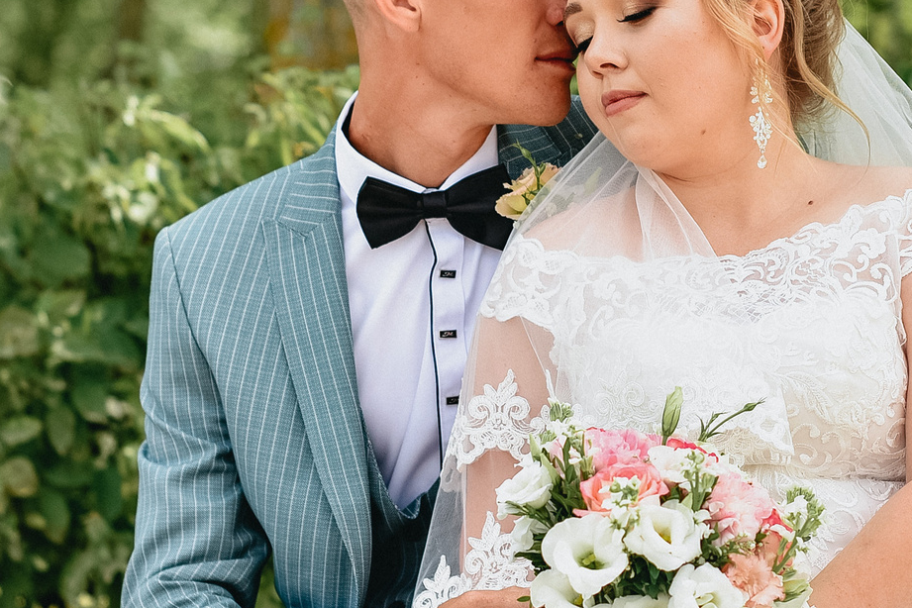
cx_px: 623
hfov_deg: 14.7
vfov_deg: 9.9
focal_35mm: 139
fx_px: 3521
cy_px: 208
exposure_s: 1/800
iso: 125
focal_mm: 50
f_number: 2.8
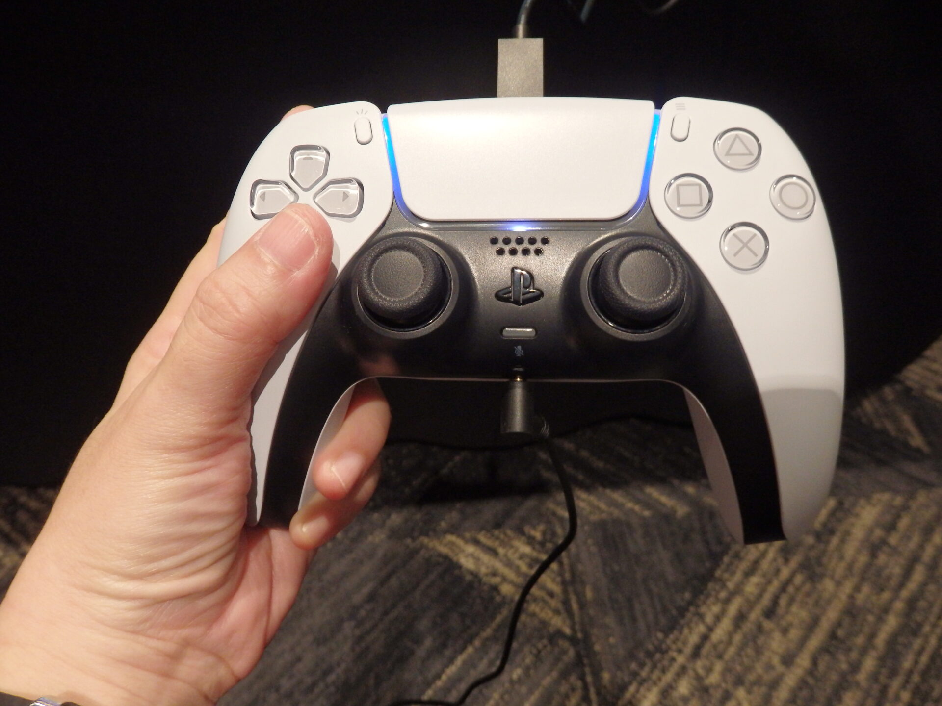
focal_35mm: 25
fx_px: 680
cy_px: 353
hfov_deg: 69.4
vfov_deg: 54.9
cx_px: 471
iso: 400
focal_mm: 4.5
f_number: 3
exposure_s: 1/30
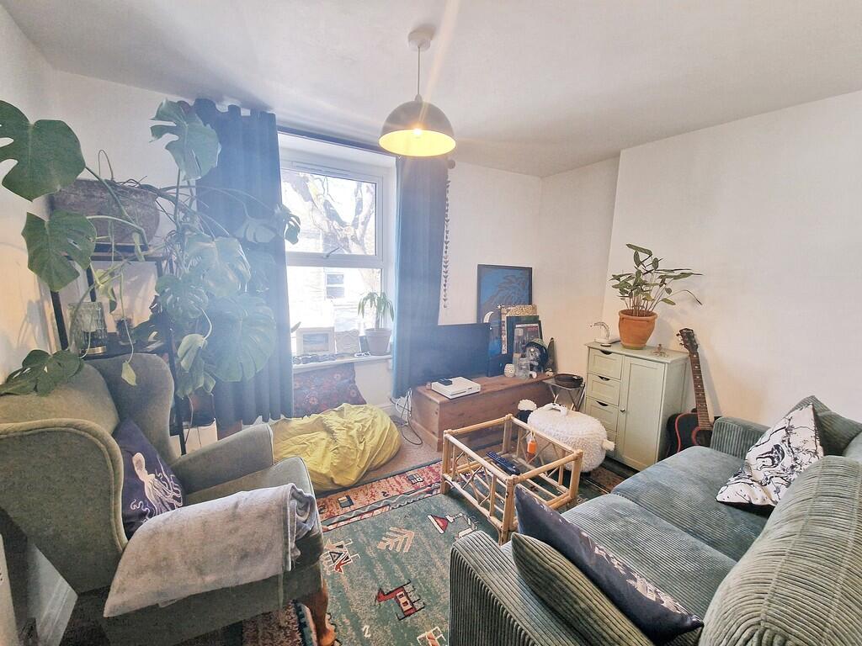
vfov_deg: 89.9
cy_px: 323
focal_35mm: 13
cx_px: 431
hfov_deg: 106.2
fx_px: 324
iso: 200
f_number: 2.2
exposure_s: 1/60
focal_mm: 2.2
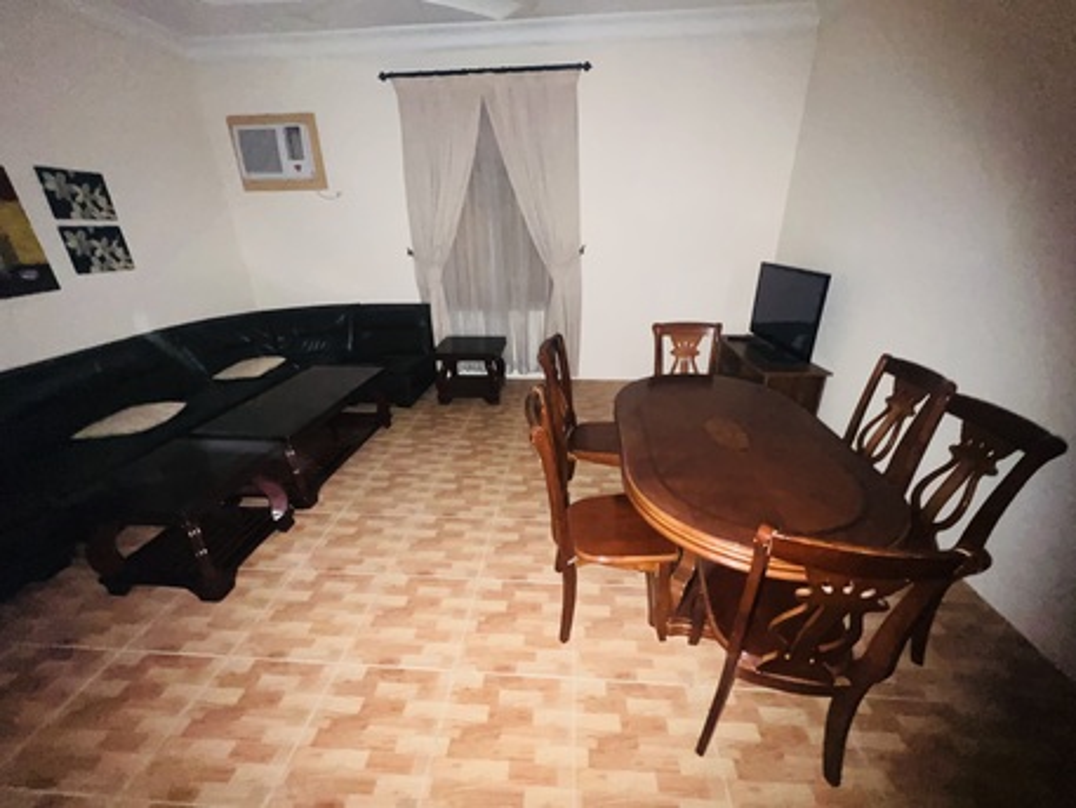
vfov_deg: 89.9
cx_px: 538
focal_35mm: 13
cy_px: 404
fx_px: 404
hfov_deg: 106.2
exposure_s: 1/16
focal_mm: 1.57
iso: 800
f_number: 1.8
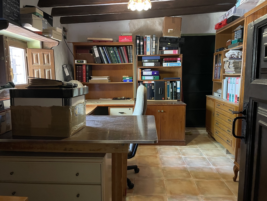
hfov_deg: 67.3
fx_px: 201
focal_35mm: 26
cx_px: 134
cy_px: 100
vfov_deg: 53.1
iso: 640
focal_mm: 4.2
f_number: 1.6
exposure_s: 1/25
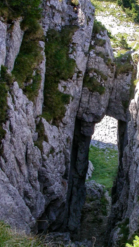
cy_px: 129
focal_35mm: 57
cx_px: 107
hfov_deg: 20.9
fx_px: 374
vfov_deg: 36.6
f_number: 6.7
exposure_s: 1/117
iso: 100
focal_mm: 7.85
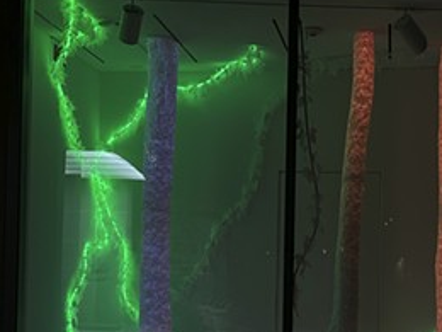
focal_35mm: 59
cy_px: 262
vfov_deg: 24.4
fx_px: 753
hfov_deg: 32.4
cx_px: 292
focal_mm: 6.9
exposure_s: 1/60
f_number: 1.8
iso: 160
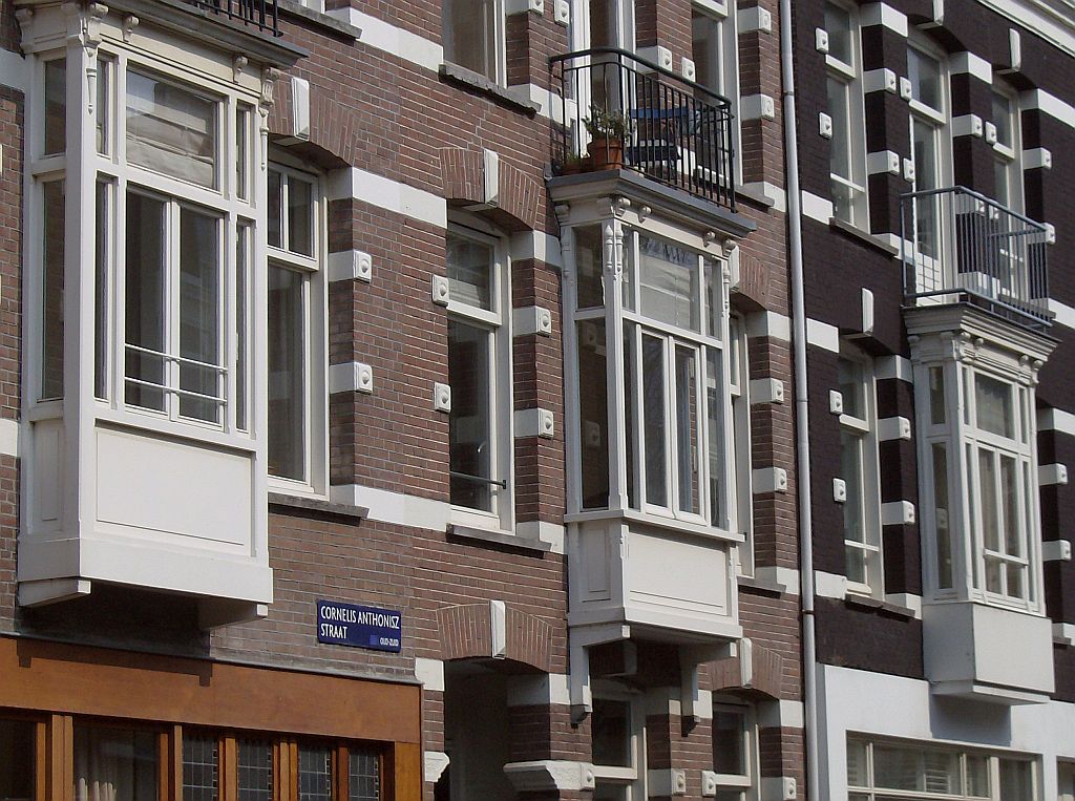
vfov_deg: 13.7
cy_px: 400
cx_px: 538
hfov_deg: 18.3
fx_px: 3346
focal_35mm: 108
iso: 100
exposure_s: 1/496
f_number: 7.8
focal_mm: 18
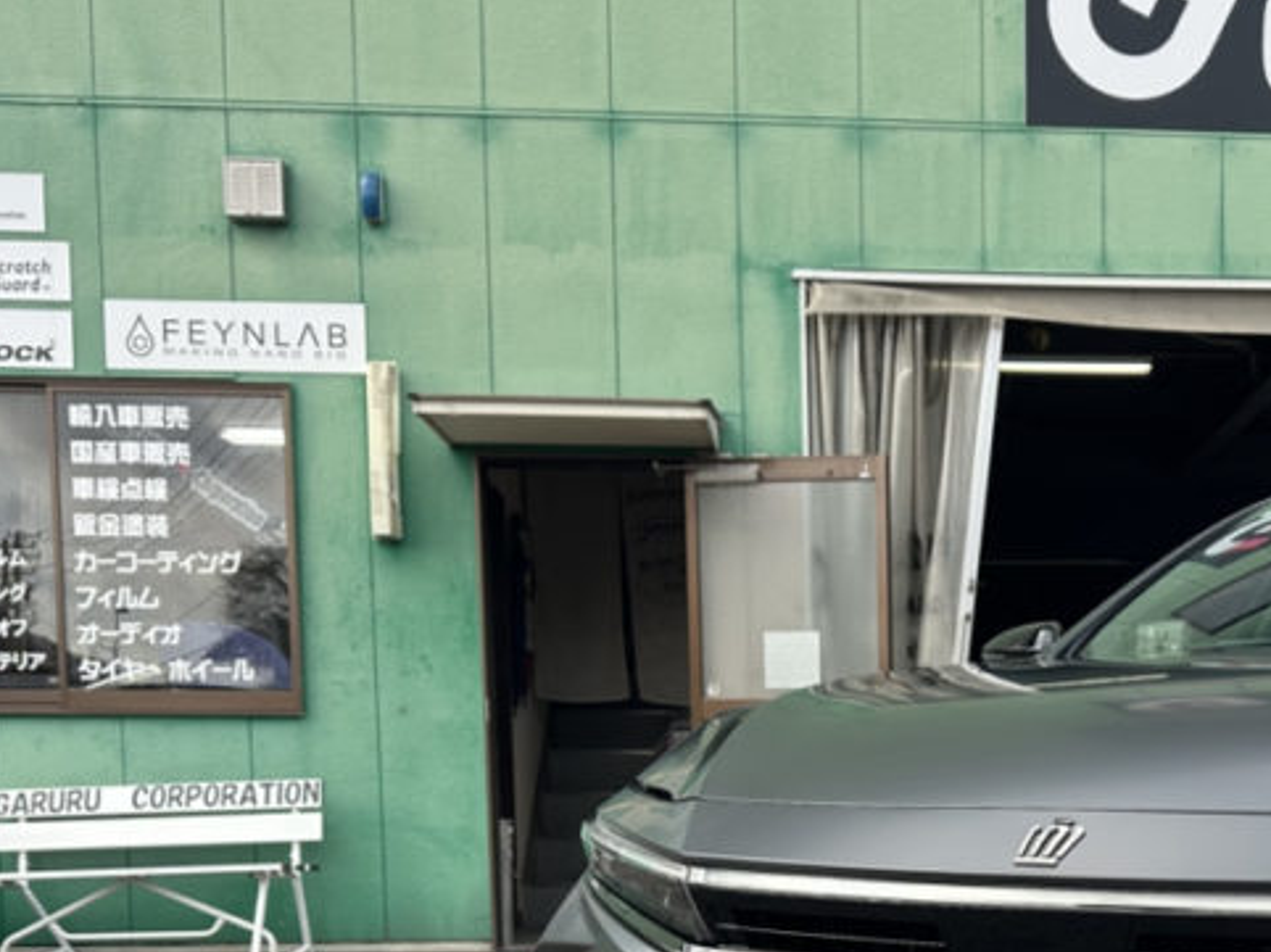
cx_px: 1023
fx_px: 1872
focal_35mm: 51
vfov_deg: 26.9
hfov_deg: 36.2
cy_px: 963
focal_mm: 6.86
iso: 80
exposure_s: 1/642
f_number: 1.78
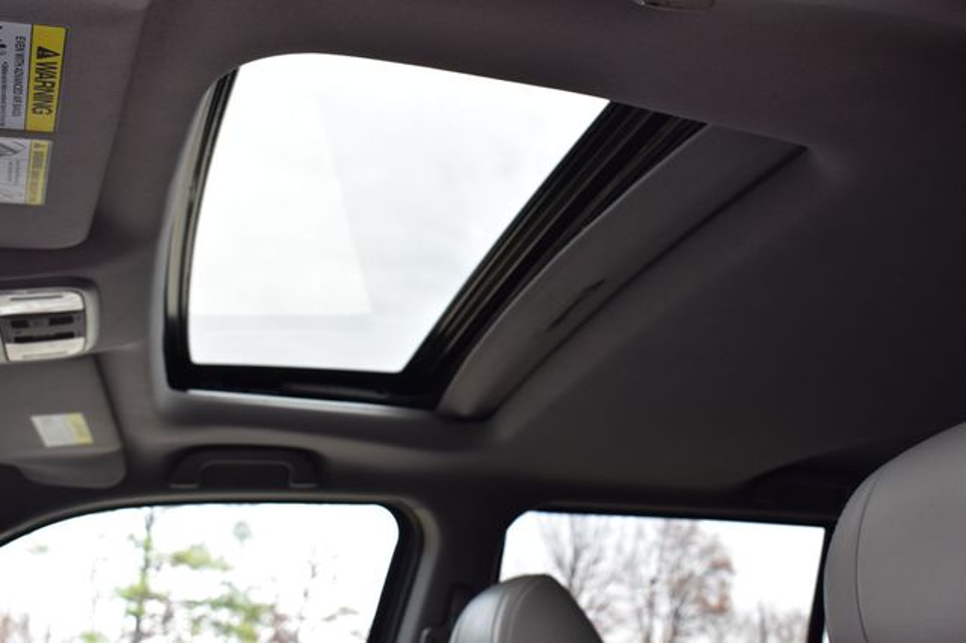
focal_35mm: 44
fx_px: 1167
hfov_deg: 45.0
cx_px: 483
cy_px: 322
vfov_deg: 30.8
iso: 400
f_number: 6.3
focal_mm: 29
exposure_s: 1/20
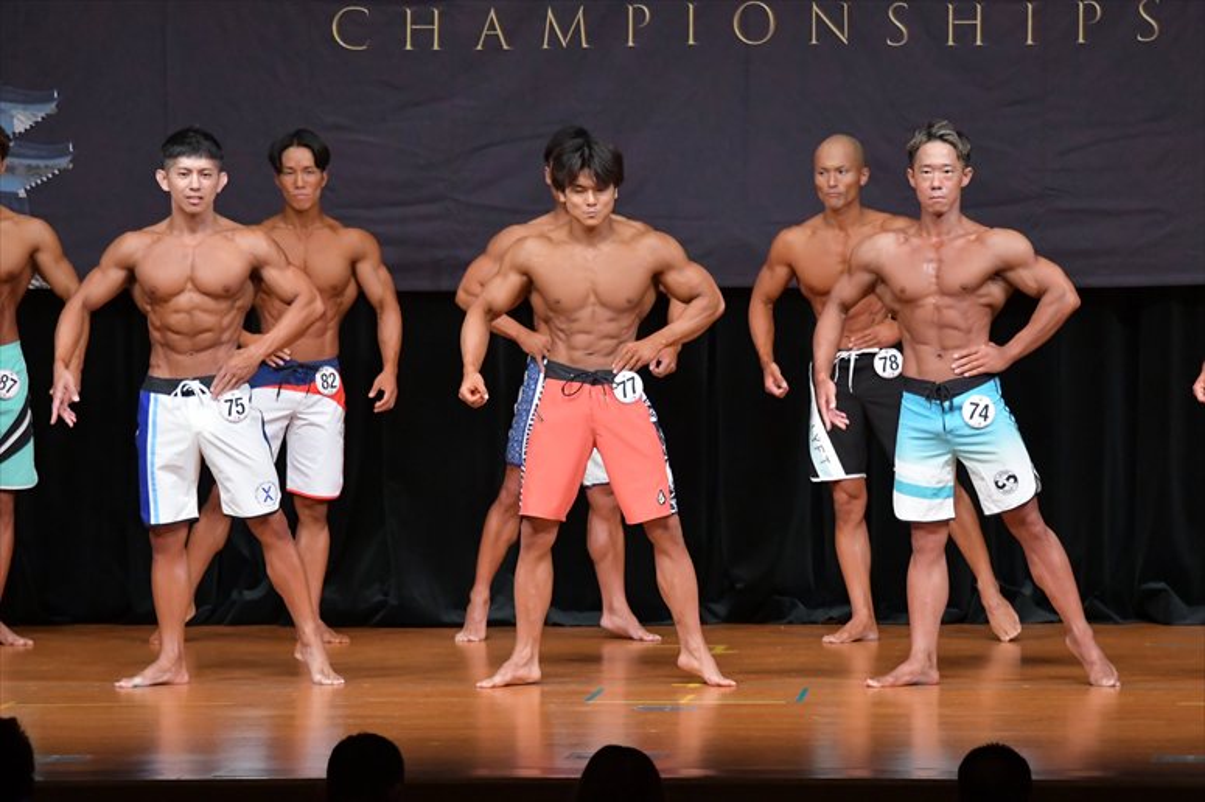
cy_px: 401
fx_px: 8030
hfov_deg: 8.6
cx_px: 602
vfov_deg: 5.7
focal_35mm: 240
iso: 5000
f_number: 5.6
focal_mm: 160
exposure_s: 1/400
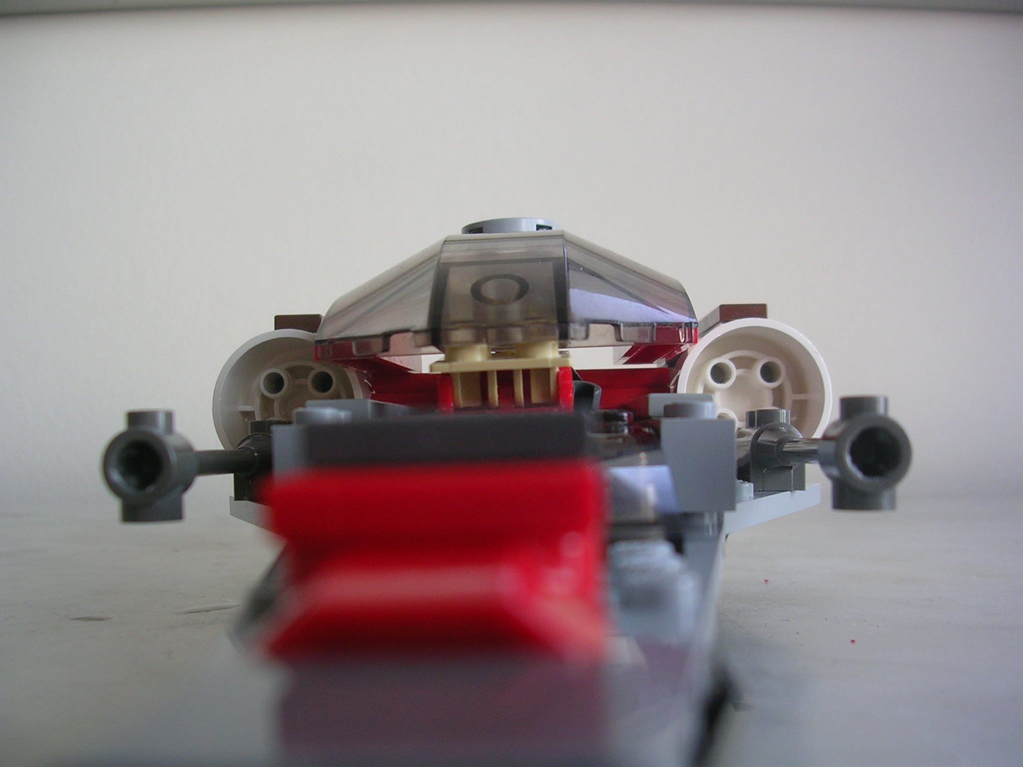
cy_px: 384
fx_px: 1123
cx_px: 512
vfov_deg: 37.7
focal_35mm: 38
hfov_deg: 49.0
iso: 50
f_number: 2.8
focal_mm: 5.8
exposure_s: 1/30
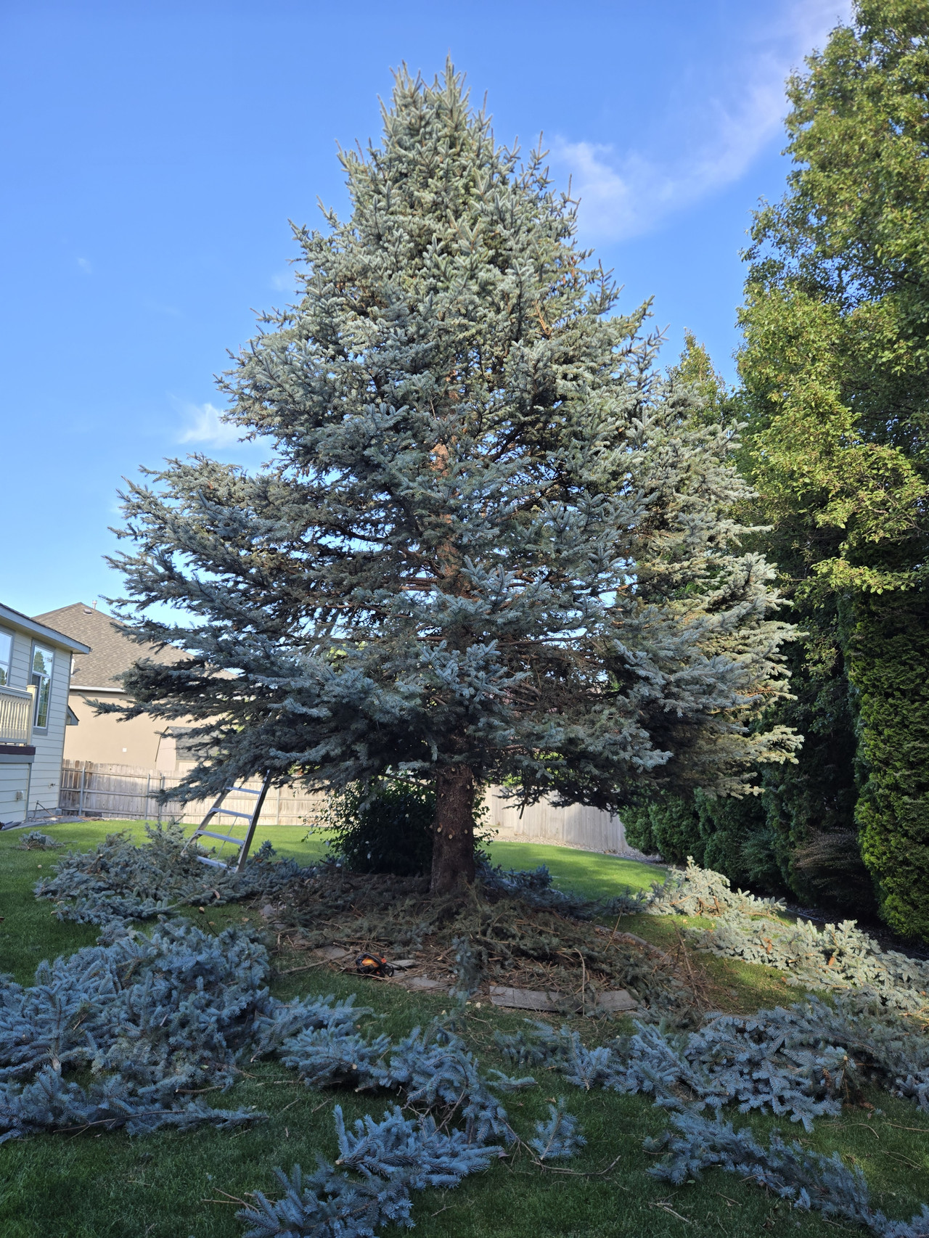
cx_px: 464
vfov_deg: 73.9
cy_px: 619
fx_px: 823
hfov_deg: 58.9
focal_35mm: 23
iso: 25
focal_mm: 5.4
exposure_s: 1/456
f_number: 1.8
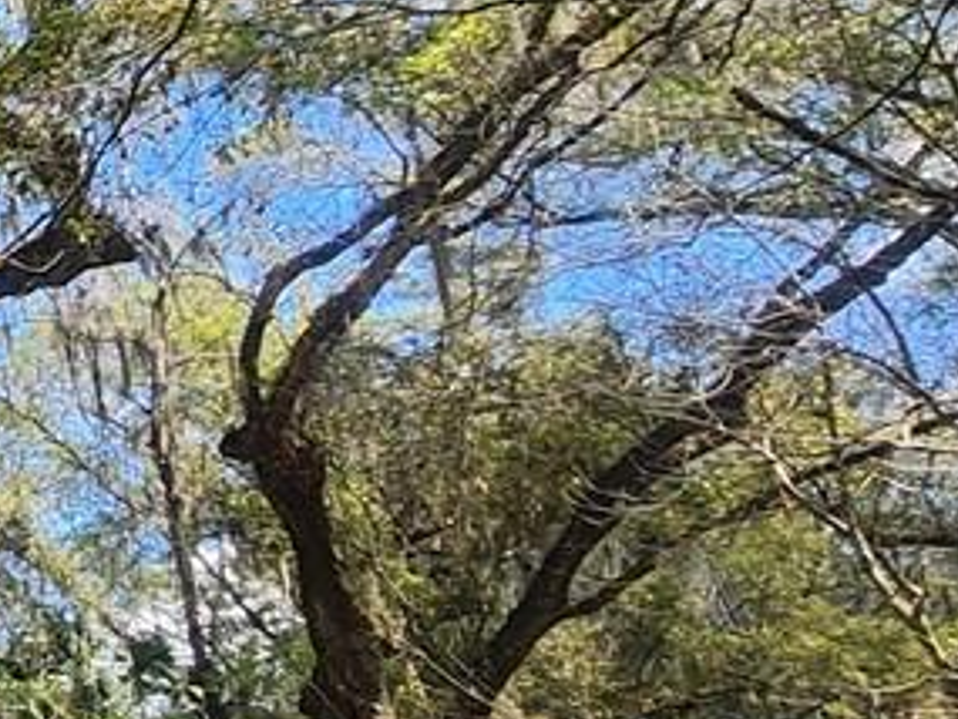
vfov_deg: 20.2
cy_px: 309
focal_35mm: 73
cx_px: -908
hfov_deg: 18.5
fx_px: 2021
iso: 50
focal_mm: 2.2
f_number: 2.2
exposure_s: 1/381
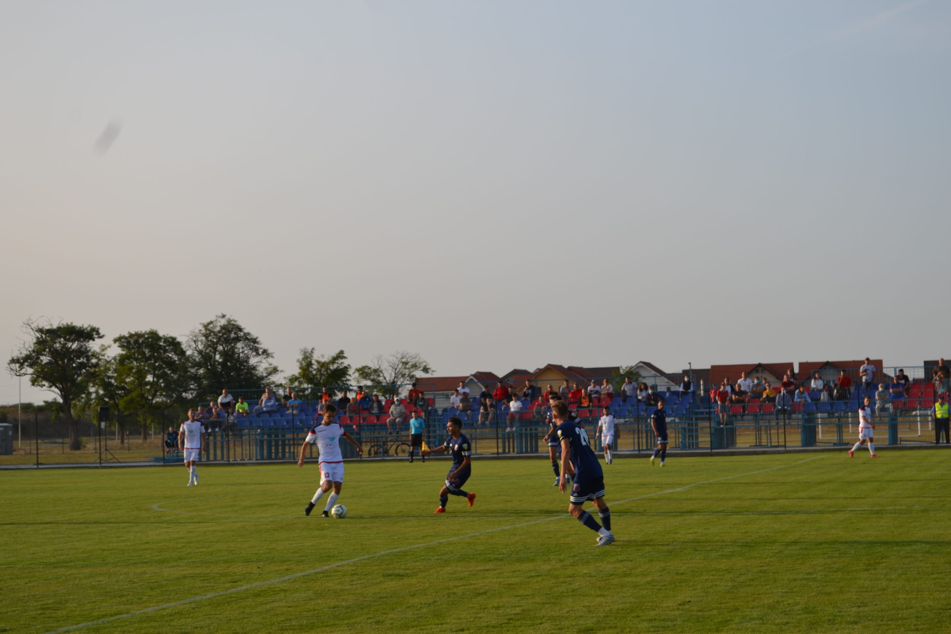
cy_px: 317
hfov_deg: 24.6
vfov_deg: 16.6
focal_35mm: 82
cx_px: 476
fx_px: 2179
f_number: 7.1
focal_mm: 55
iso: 100
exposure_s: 1/250
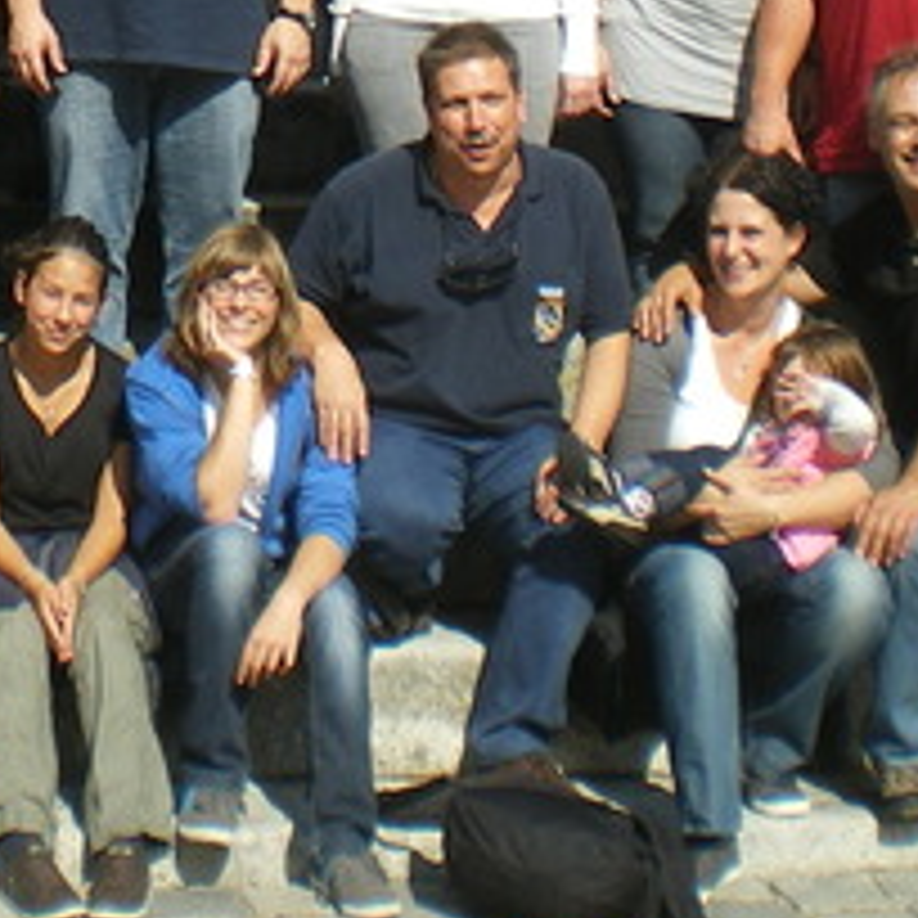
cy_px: -220
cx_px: 18
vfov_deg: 13.5
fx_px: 3750
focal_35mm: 125
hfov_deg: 13.8
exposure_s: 1/400
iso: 50
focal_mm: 6.3
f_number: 4.6
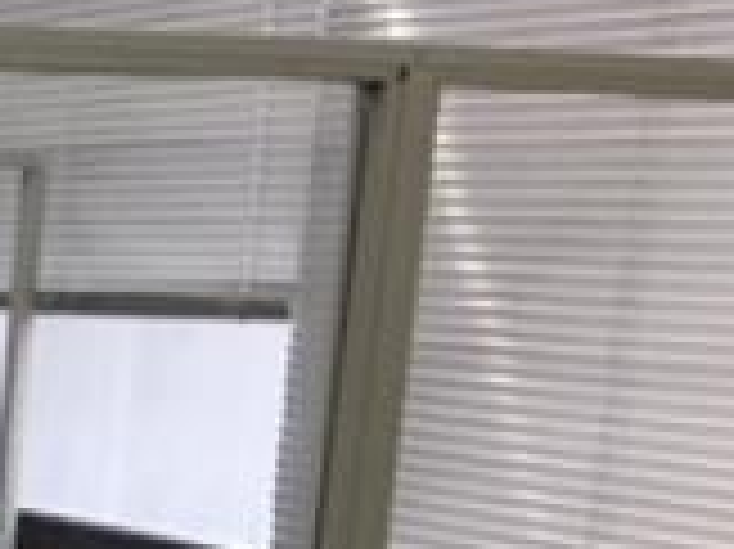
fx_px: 2712
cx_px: -698
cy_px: 788
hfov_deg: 13.4
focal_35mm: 128
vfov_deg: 11.2
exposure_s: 1/30
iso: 125
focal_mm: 4.15
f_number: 2.2
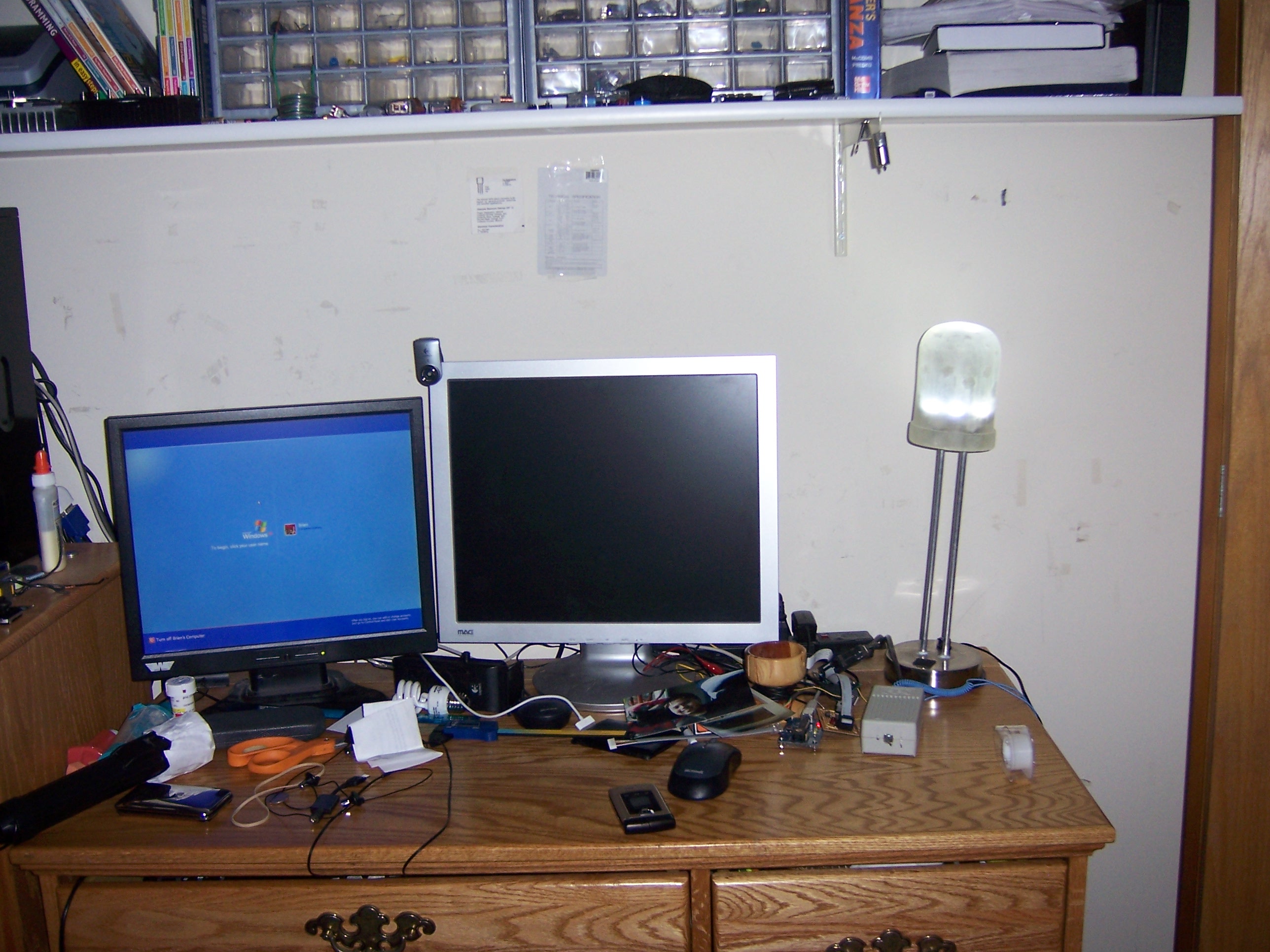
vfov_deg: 39.7
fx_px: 1321
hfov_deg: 51.4
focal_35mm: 36
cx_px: 635
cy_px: 476
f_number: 2.8
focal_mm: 6.2
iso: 125
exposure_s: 1/60
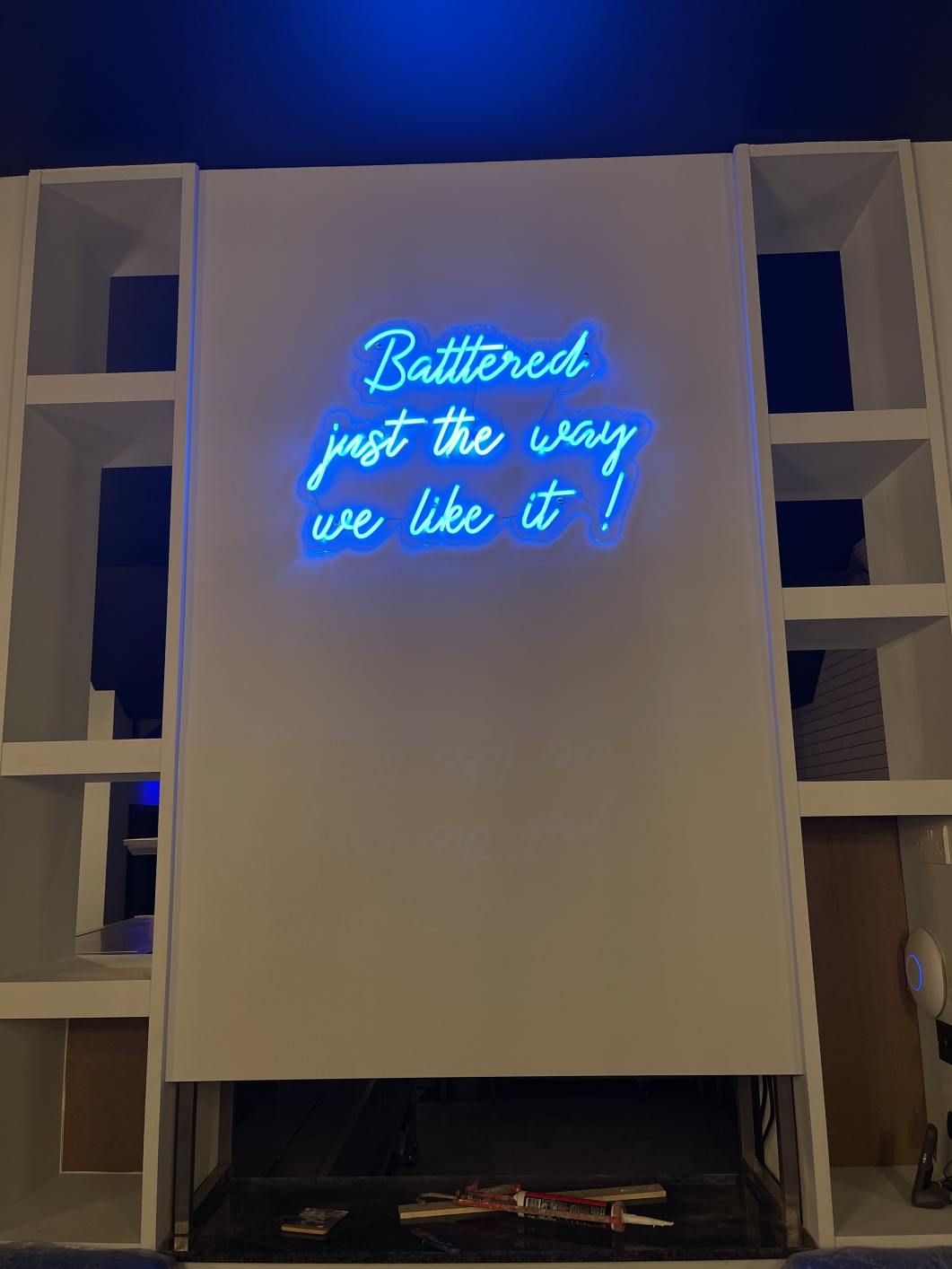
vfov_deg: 67.3
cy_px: 634
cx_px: 476
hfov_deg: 53.1
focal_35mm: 26
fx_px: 953
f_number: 1.6
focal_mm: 5.1
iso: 100
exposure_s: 1/100
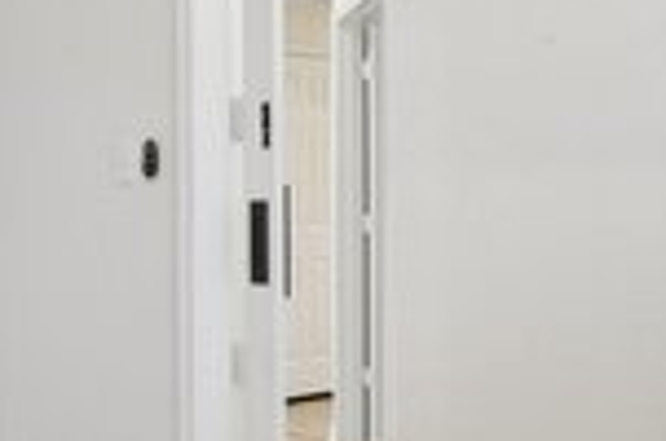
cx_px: 62
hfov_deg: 28.5
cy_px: 209
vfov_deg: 19.9
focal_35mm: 68
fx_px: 1255
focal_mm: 16
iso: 400
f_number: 8
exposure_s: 1/6
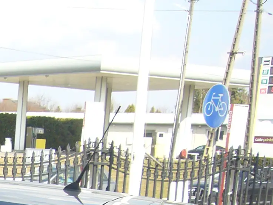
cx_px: -157
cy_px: 347
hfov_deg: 16.5
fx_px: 844
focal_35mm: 107
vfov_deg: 12.8
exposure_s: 1/400
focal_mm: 4.6
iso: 80
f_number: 2.8
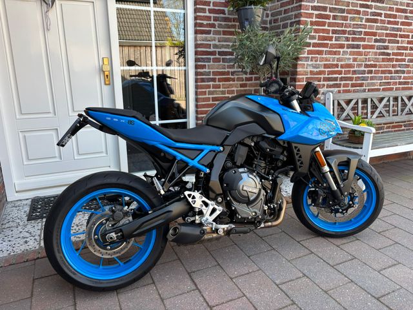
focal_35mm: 26
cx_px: 206
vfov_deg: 53.1
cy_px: 155
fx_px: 310
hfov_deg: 67.3
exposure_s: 1/121
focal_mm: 5.96
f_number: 1.6
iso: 40
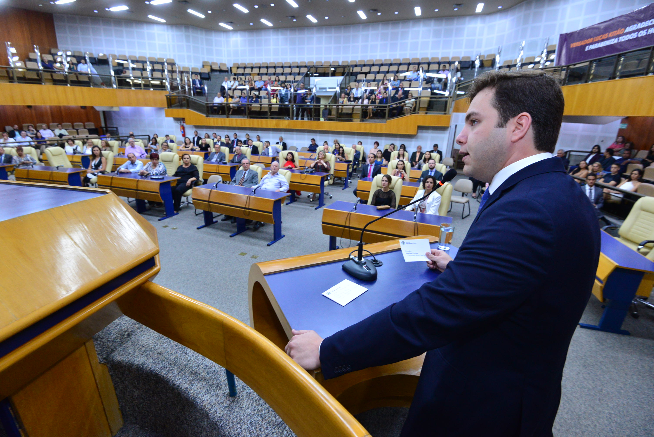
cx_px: 327
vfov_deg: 73.8
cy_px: 218
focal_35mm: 16
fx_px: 291
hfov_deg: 96.7
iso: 2500
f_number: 5.6
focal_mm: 16
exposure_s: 1/60
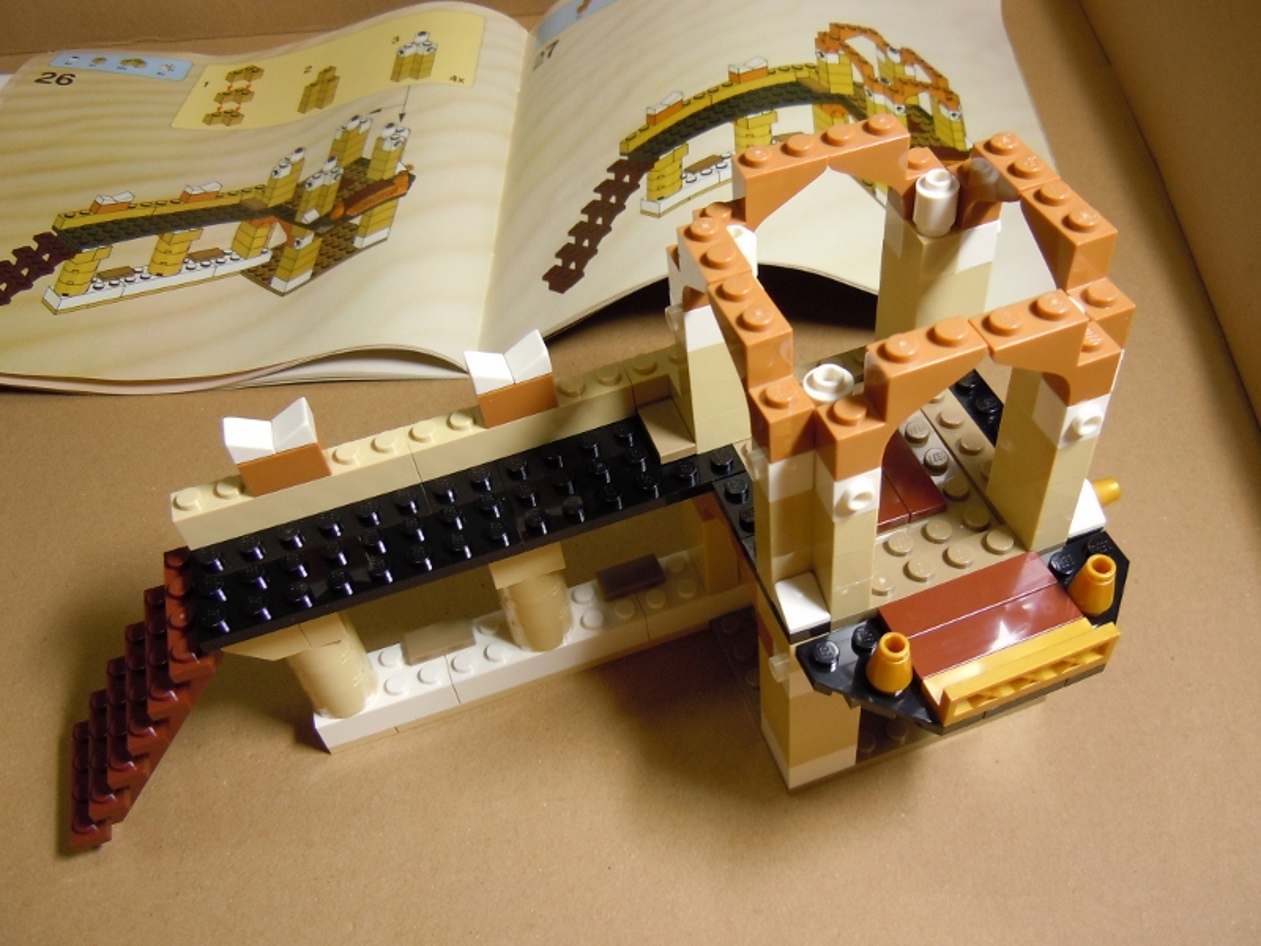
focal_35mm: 30
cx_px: 630
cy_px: 473
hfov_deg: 60.0
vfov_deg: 46.8
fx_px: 1093
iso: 200
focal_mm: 5.4
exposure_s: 1/15
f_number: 3.5
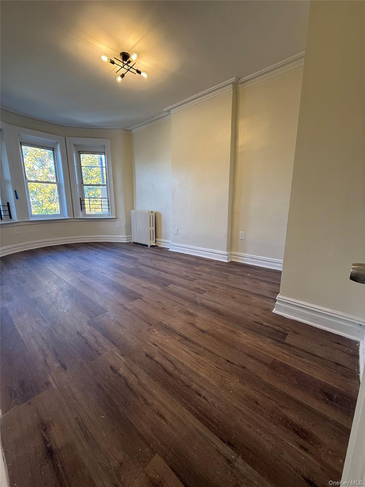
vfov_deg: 102.1
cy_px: 244
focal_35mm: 14
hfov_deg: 85.7
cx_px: 182
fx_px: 197
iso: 160
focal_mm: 2.22
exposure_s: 1/120
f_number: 2.2
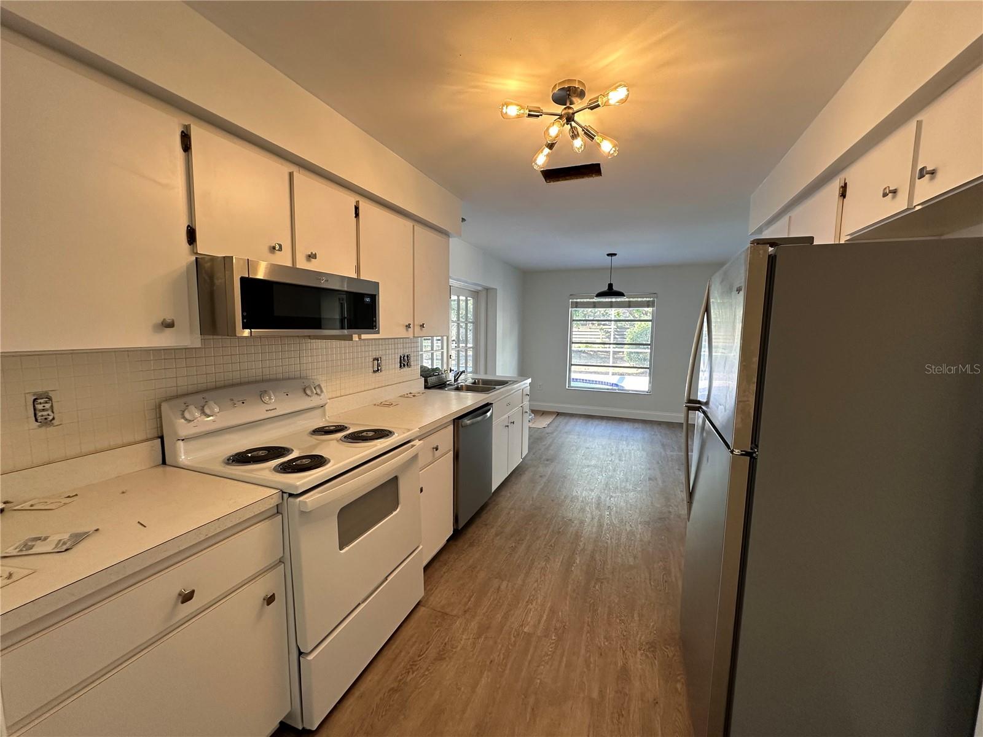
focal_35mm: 14
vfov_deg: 85.7
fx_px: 398
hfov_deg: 102.1
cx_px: 492
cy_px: 368
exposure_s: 1/120
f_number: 2.2
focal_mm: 2.22
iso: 160
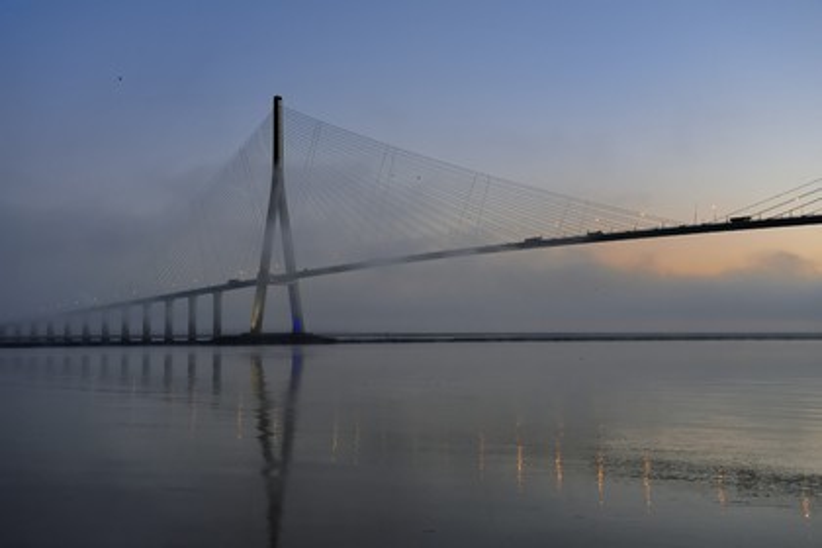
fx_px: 1142
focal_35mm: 50
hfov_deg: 39.6
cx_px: 411
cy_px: 274
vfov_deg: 27.0
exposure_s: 1/50
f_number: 6.3
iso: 800
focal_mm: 50
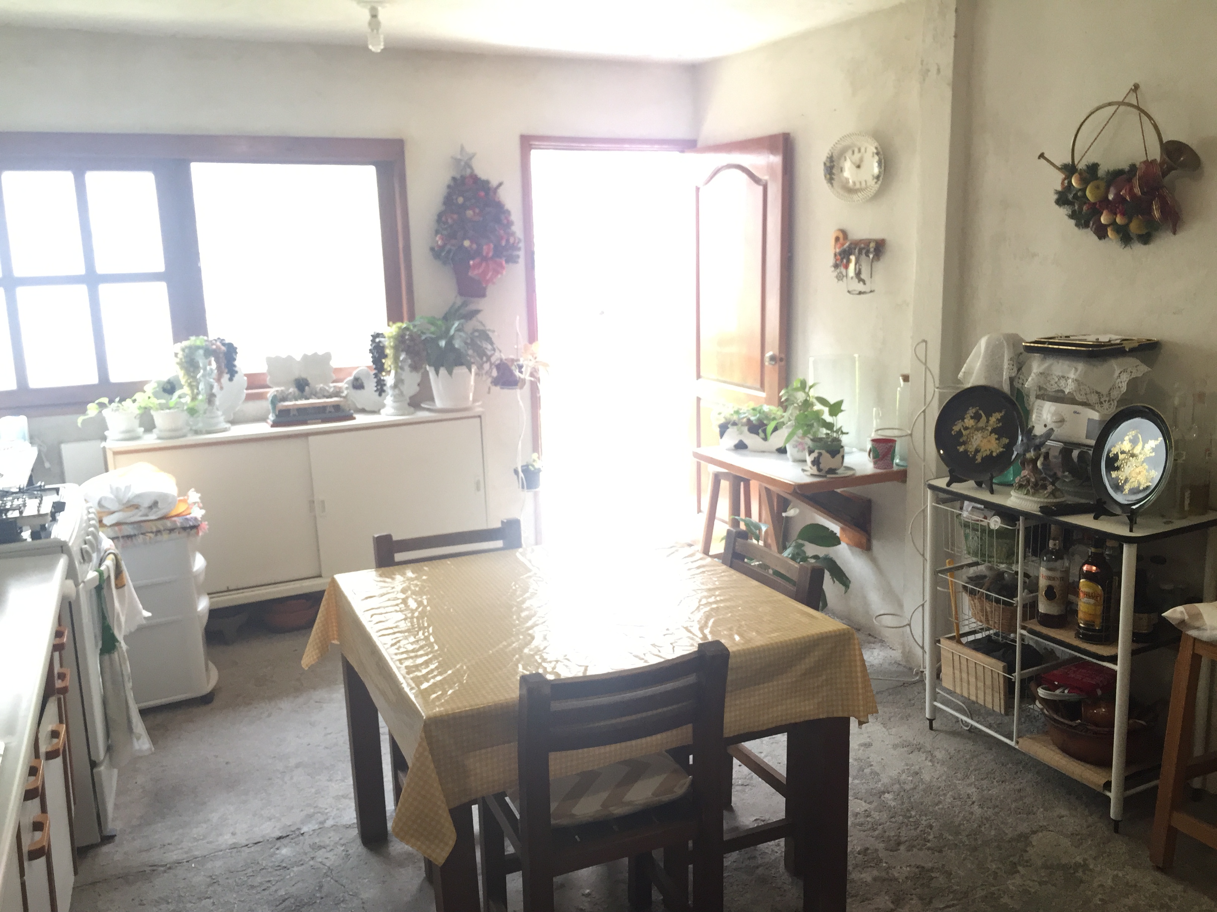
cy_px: 456
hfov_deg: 61.7
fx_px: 1020
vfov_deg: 48.2
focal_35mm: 29
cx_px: 608
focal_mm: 4.15
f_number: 2.2
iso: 125
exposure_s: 1/30
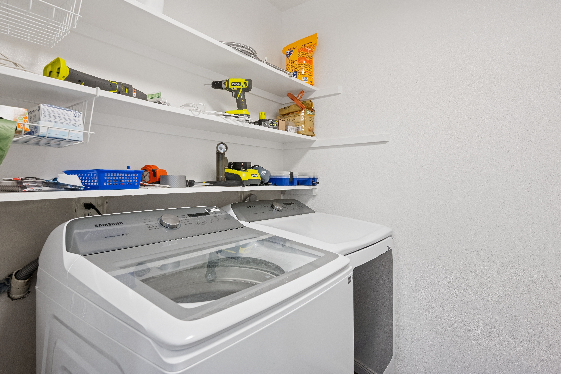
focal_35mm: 18
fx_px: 288
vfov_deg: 65.9
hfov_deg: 88.4
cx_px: 280
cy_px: 187
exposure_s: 1/40
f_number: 8
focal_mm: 18.5
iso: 500
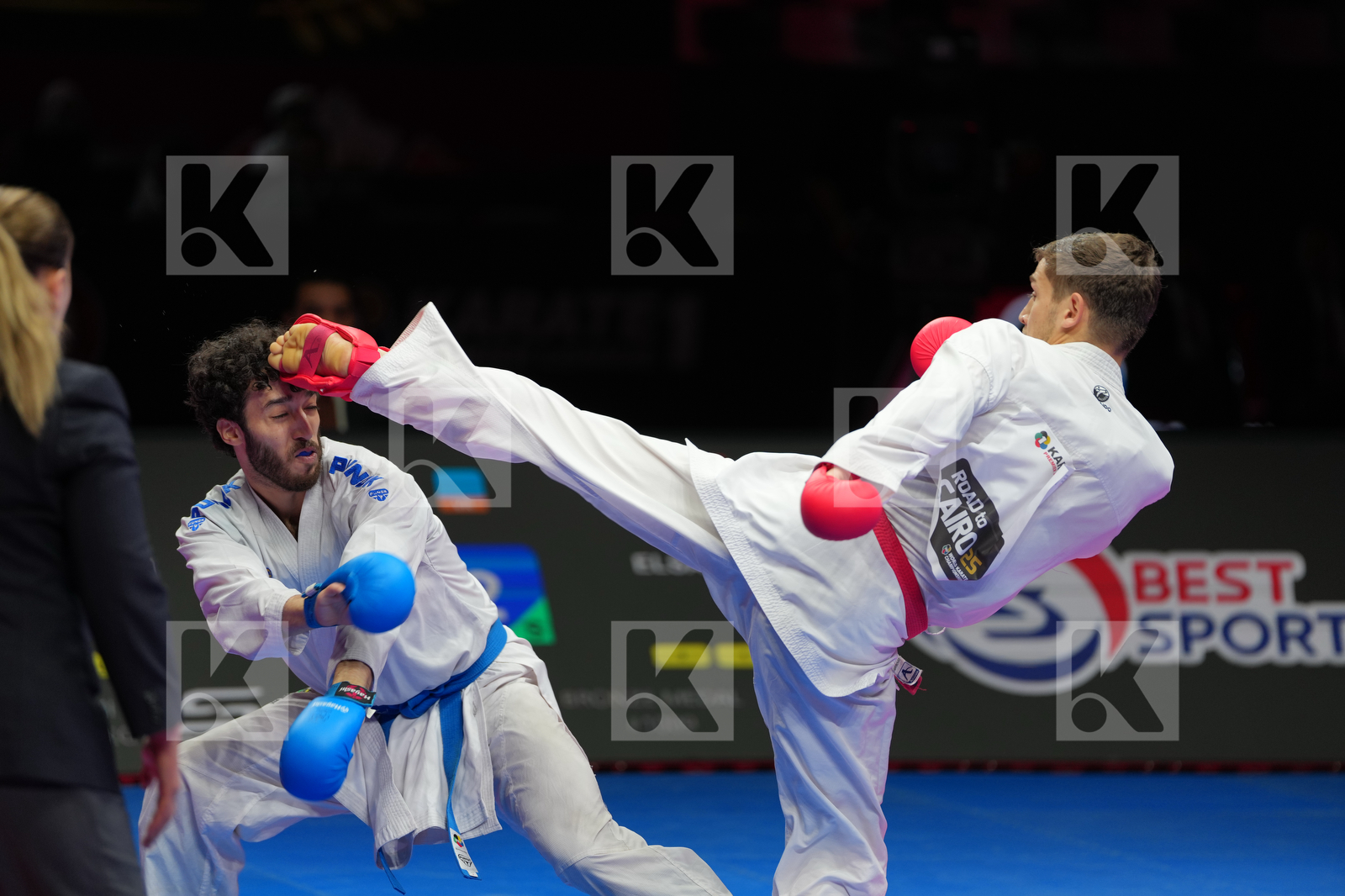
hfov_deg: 10.3
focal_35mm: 200
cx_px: 672
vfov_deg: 6.9
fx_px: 7470
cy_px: 448
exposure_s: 1/1000
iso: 500
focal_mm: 200
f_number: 2.8
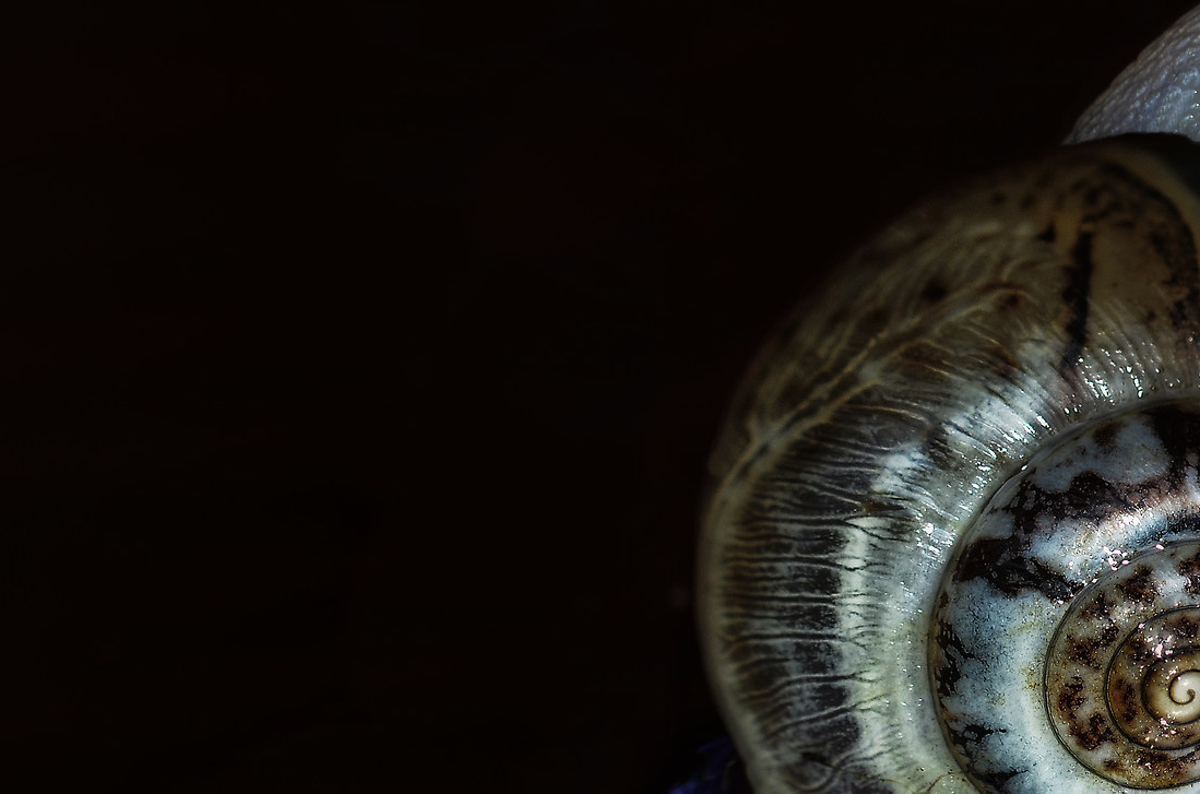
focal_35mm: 344
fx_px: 11442
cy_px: 359
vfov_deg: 4.0
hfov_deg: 6.0
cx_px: 1238
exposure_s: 1/60
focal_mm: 105
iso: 200
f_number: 9
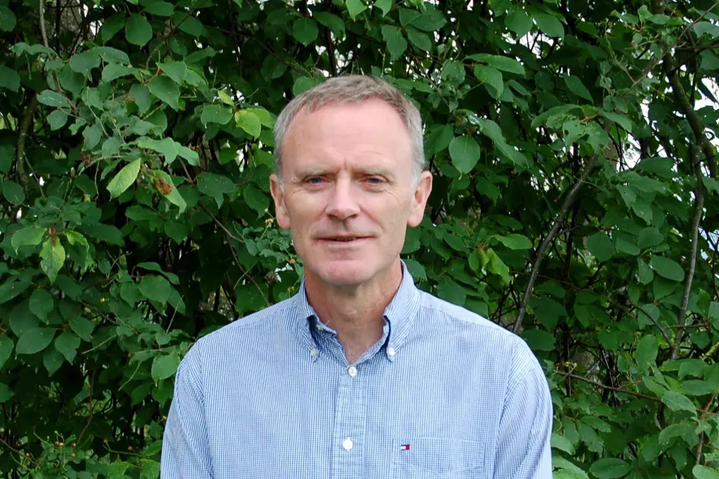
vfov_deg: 30.8
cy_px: 240
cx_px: 360
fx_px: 868
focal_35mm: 44
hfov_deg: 45.0
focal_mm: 29
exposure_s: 1/100
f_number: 5
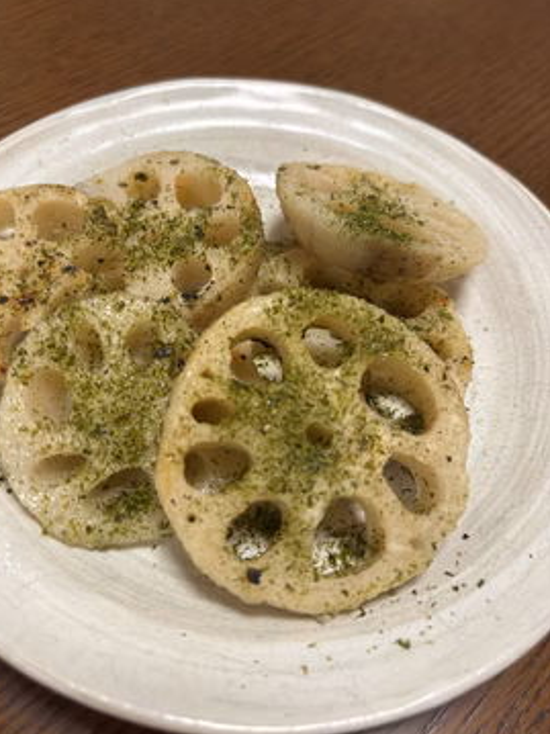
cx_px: 247
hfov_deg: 48.1
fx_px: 615
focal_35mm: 29
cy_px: 364
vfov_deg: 61.7
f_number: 1.6
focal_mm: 5.96
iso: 80
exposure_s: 1/50
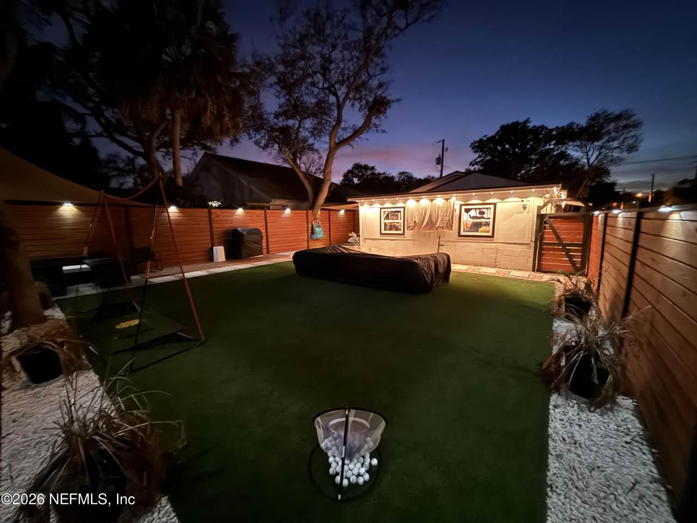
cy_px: 262
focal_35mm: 14
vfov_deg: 85.7
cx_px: 348
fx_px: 282
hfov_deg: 102.1
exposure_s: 1/4
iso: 3200
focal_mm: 2.22
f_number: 2.2
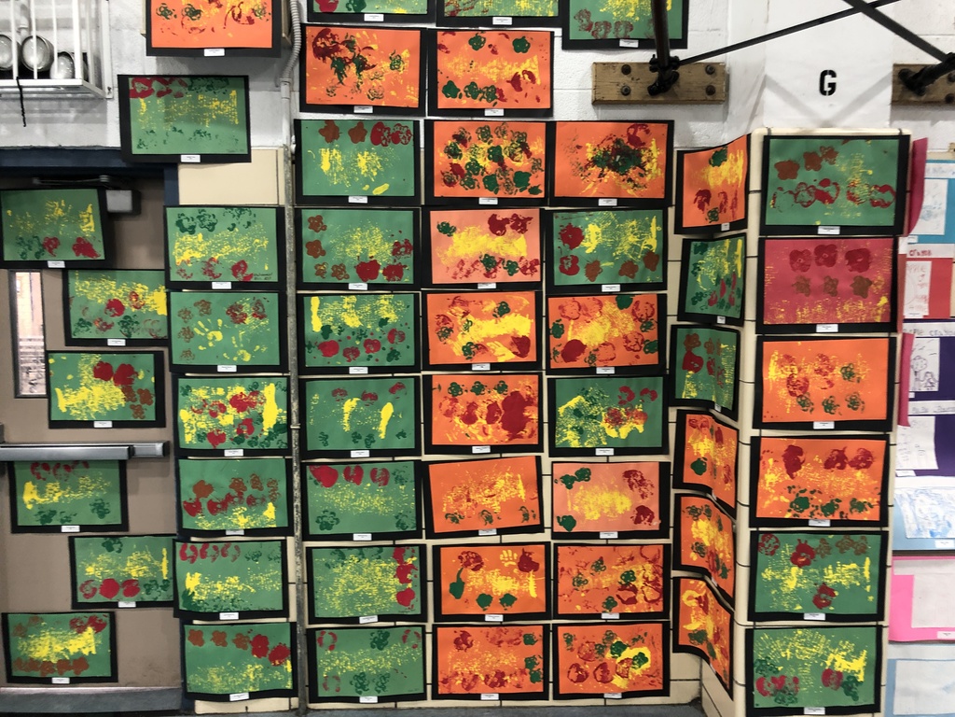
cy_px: 358
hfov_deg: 63.4
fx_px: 772
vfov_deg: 49.7
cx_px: 478
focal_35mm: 28
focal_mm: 4
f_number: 1.8
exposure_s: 1/17
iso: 40
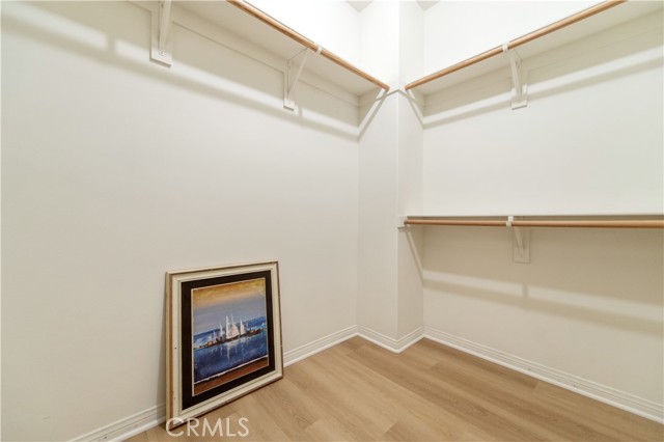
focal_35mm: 14
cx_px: 332
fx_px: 258
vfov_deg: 81.1
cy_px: 221
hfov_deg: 104.3
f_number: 2.8
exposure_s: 1/125
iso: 800
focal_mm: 14
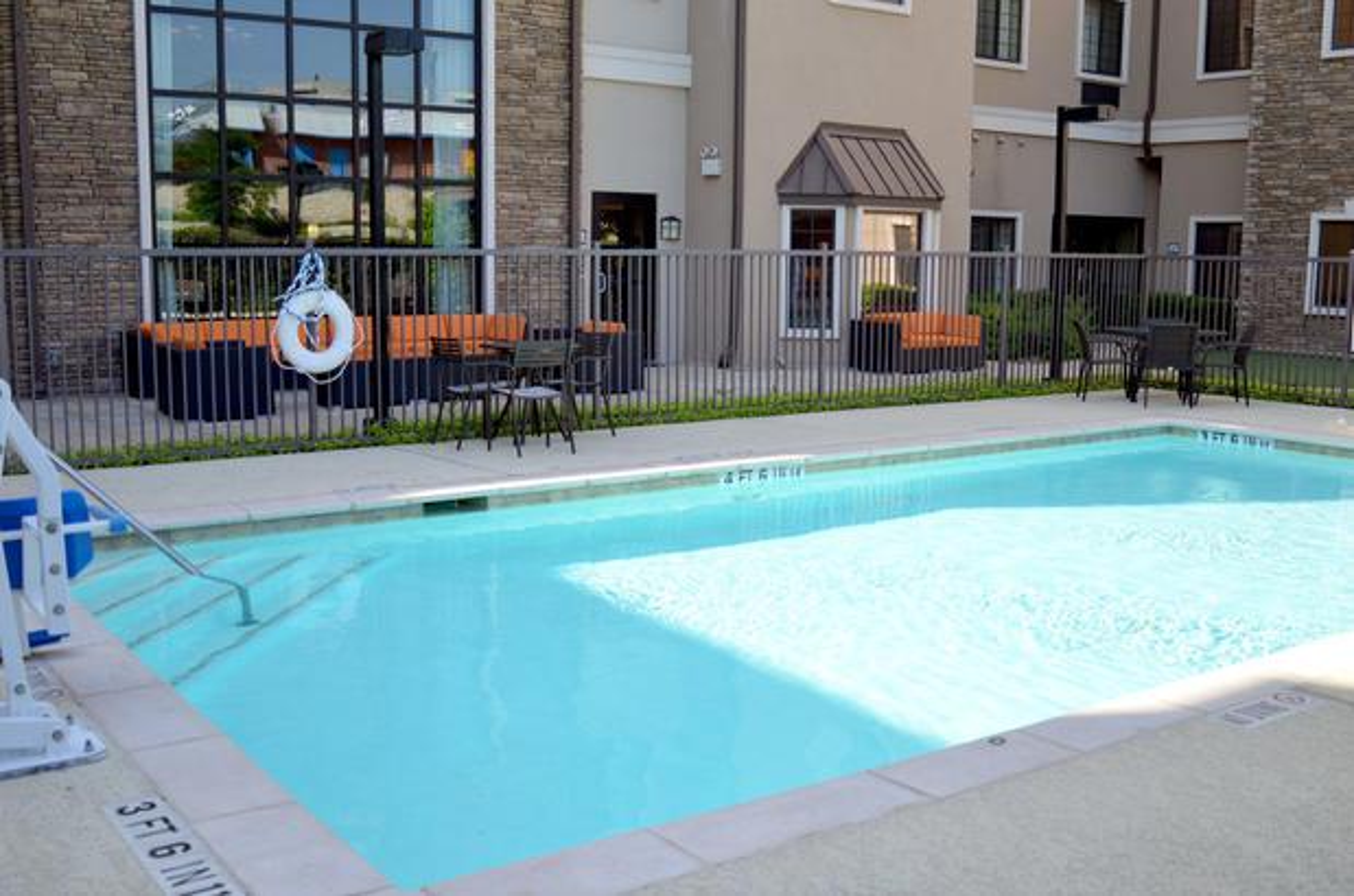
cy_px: 448
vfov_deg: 36.7
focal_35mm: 36
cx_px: 677
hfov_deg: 53.2
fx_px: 1351
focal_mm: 24
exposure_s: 1/1600
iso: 400
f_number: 3.5
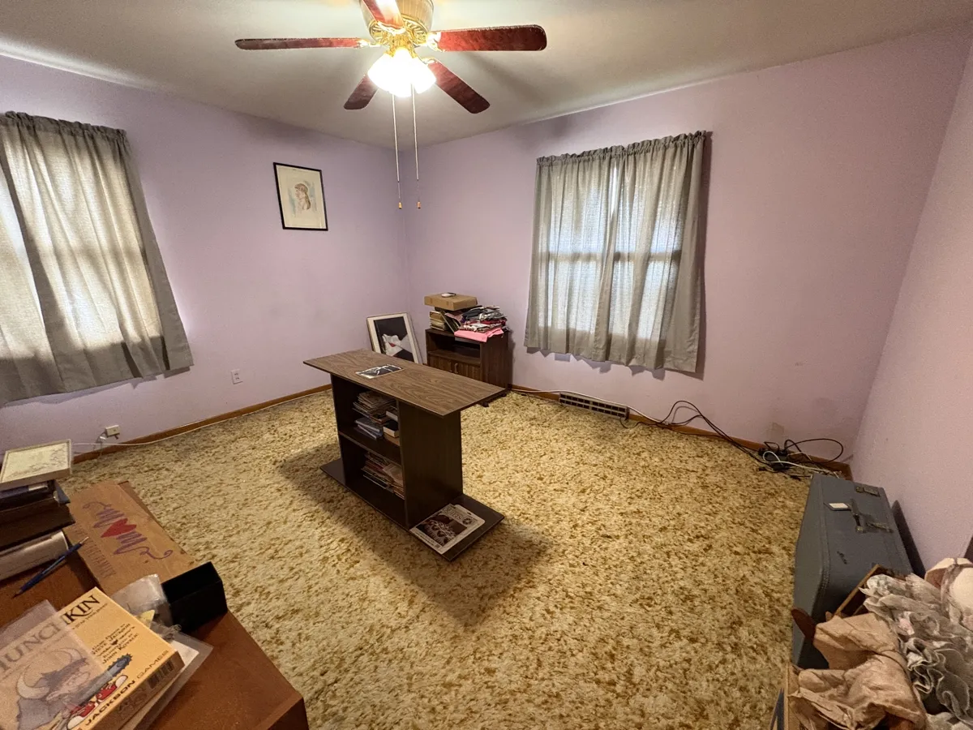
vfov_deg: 85.7
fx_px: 394
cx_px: 486
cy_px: 365
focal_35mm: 14
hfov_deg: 102.1
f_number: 2.2
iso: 640
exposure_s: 1/60
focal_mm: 2.22
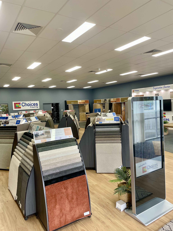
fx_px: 173
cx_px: 86
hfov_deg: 53.1
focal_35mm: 26
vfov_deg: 67.3
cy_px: 116
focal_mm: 4.2
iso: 100
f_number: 1.6
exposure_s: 1/121
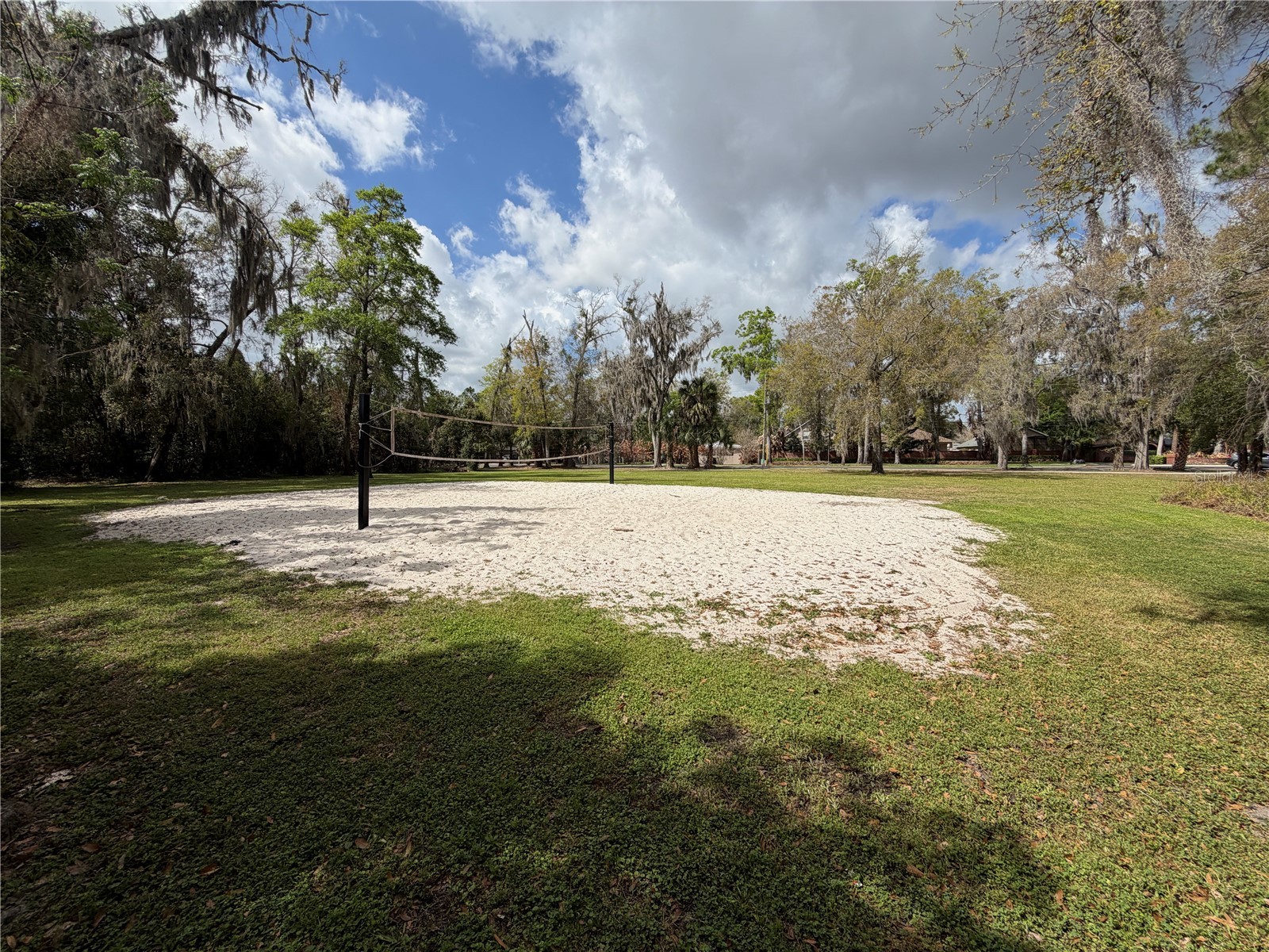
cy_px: 476
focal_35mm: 14
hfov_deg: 102.1
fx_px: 513
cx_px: 634
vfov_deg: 85.7
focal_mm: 2.22
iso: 20
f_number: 2.2
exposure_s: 1/1235
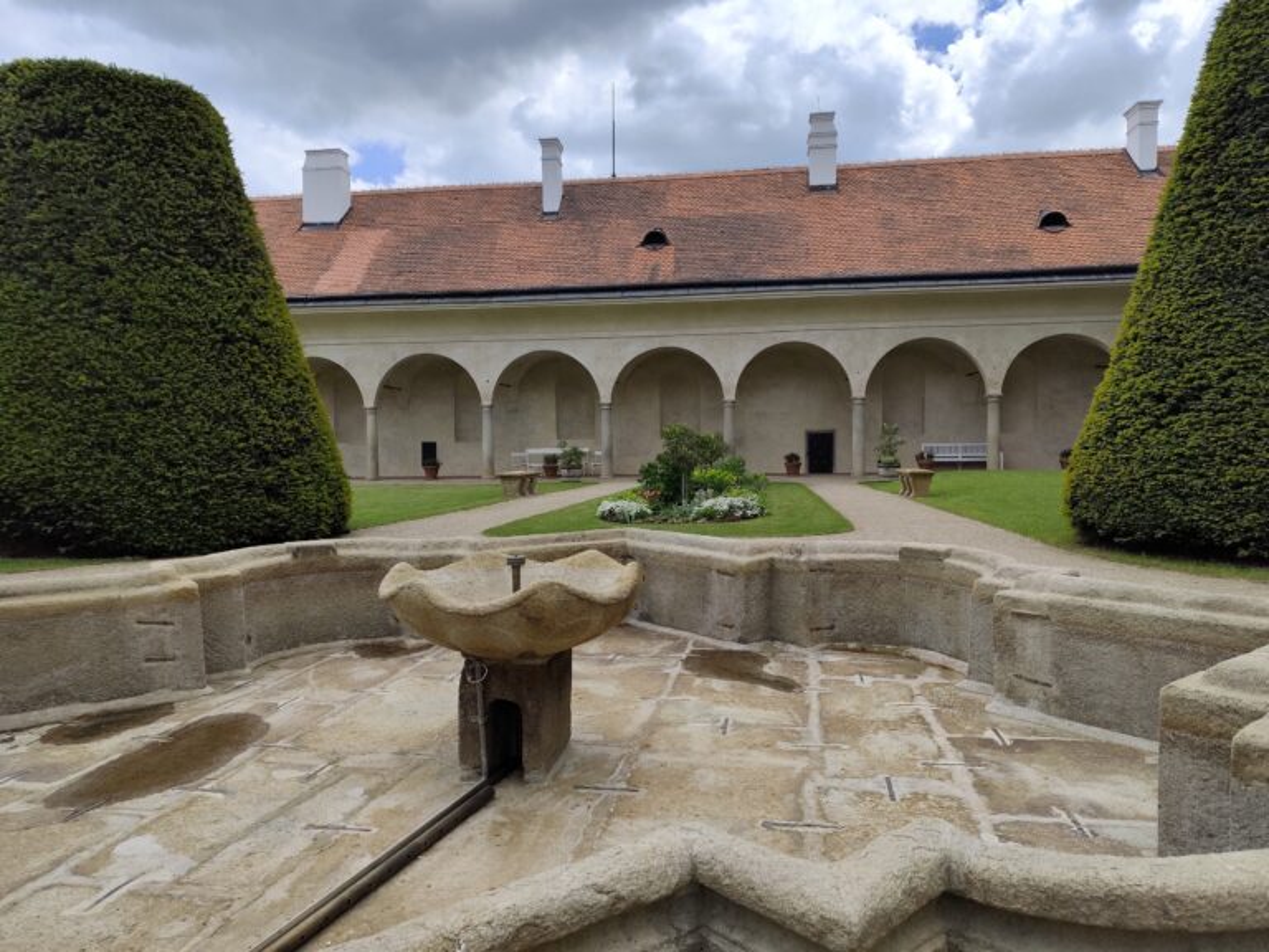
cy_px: 476
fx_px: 843
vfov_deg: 58.9
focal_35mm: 23
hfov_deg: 73.9
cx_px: 634
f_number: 1.65
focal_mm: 6.19
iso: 50
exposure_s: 1/1553
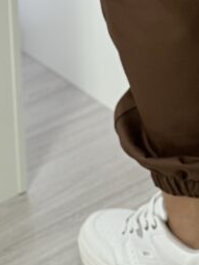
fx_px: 2163
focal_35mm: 282
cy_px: -132
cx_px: 312
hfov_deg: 5.2
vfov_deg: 6.9
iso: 100
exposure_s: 1/120
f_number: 2.8
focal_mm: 9
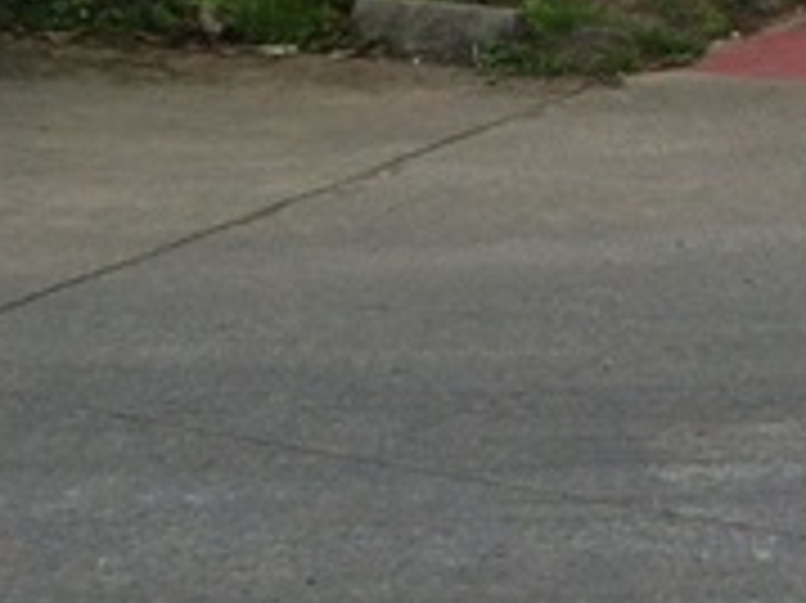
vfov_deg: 11.4
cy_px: -261
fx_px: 2909
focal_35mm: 125
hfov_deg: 15.0
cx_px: 1094
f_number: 2.8
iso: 80
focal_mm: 3.85
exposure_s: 1/601
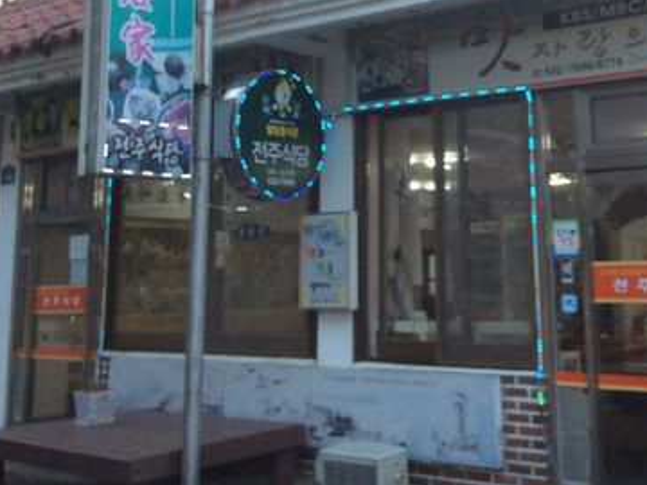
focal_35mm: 64
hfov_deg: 30.2
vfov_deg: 22.2
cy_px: 23
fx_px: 1196
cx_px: 380
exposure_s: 1/120
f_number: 2.4
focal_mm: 3.3
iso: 64
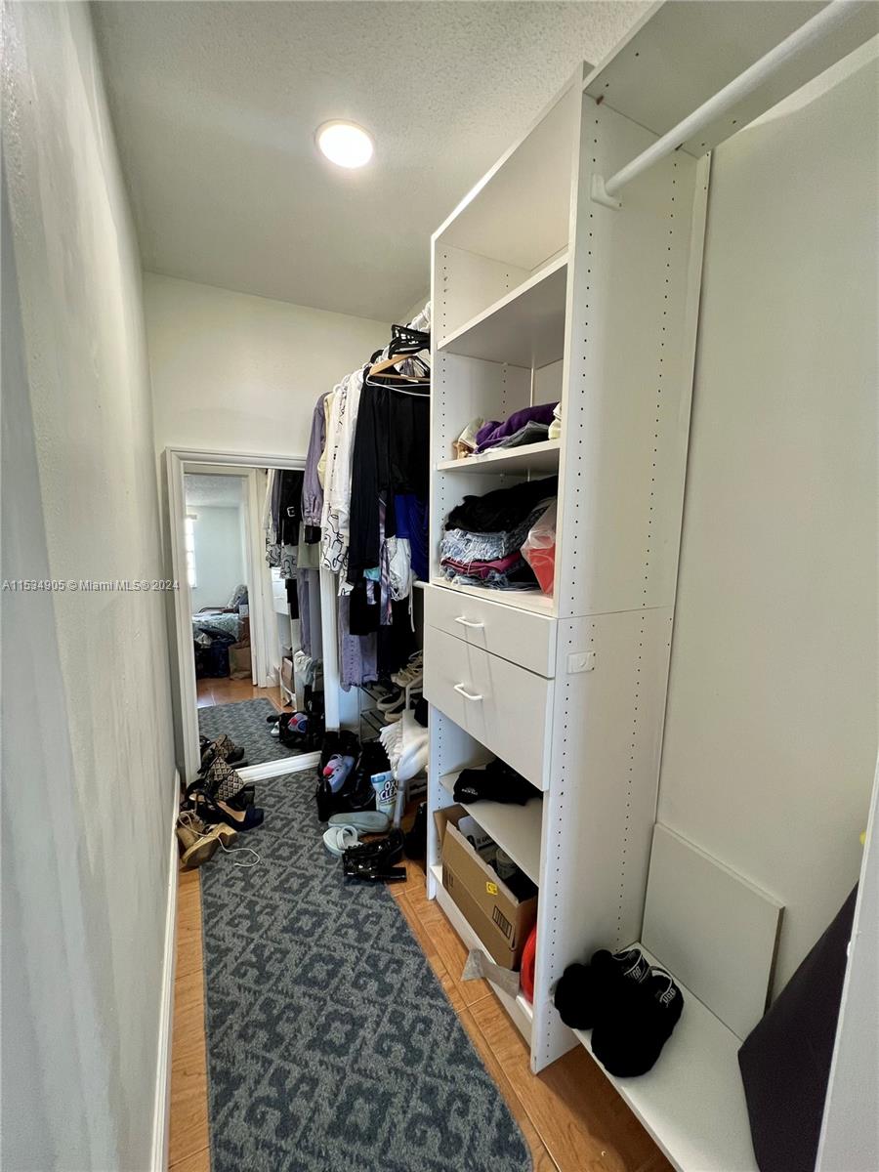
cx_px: 440
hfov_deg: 89.9
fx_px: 440
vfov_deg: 106.2
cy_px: 586
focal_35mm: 13
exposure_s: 1/60
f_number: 1.8
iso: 160
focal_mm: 1.57
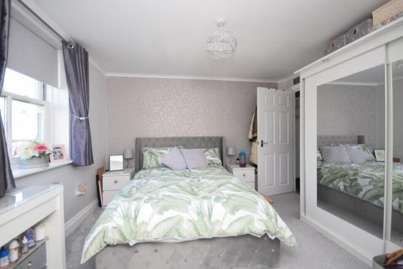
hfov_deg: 100.4
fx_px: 168
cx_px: 202
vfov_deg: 77.4
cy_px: 134
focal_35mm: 15
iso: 400
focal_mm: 10
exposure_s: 1/80
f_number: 4.5
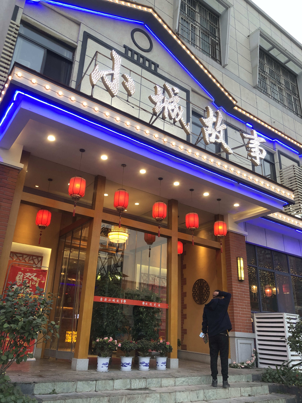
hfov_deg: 49.7
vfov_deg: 63.4
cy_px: 202
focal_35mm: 28
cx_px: 151
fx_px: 326
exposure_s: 1/50
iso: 32
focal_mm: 4
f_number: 1.8
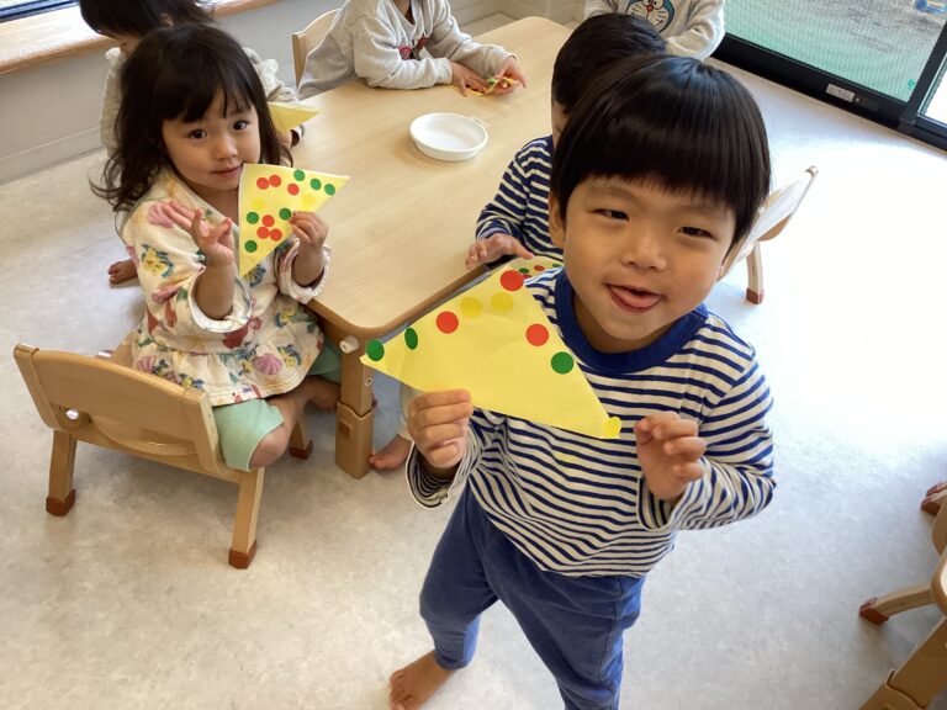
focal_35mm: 31
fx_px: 848
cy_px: 355
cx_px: 474
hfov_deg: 58.4
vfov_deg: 45.4
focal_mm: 3.3
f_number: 2.4
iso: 100
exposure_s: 1/120
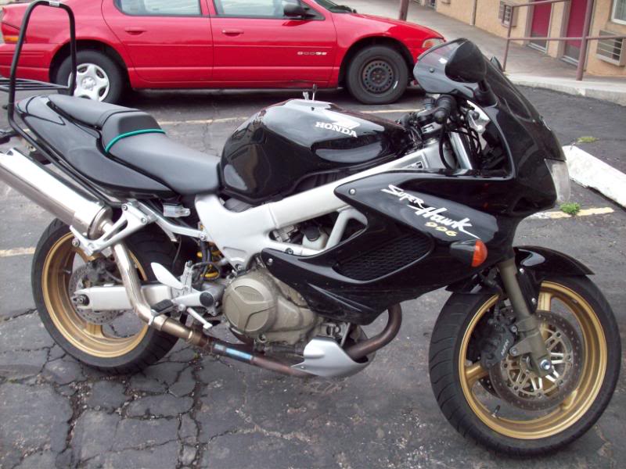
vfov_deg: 38.7
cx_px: 313
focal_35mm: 37
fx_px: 669
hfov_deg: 50.1
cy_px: 234
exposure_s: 1/83.7
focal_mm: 6.2
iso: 80
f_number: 2.8
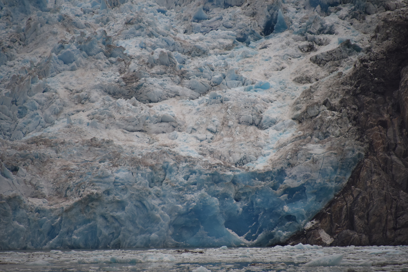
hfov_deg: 6.9
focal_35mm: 300
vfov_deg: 4.6
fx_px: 3401
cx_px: 204
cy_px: 136
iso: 720
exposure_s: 1/640
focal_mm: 300
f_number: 5.6
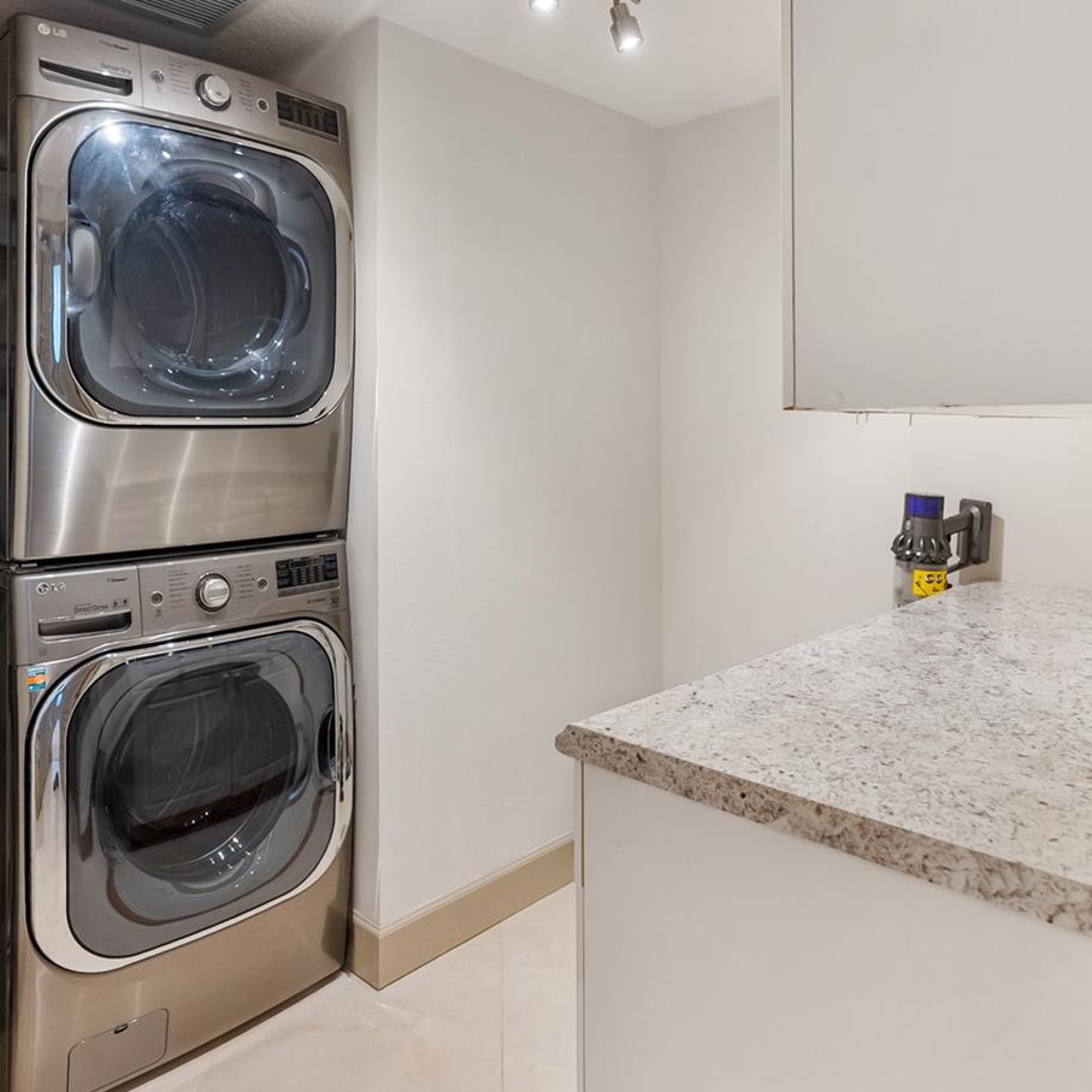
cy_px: 486
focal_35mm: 24
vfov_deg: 64.9
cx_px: 480
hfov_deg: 64.8
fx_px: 857
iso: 1250
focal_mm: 16
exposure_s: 1/100
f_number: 3.5
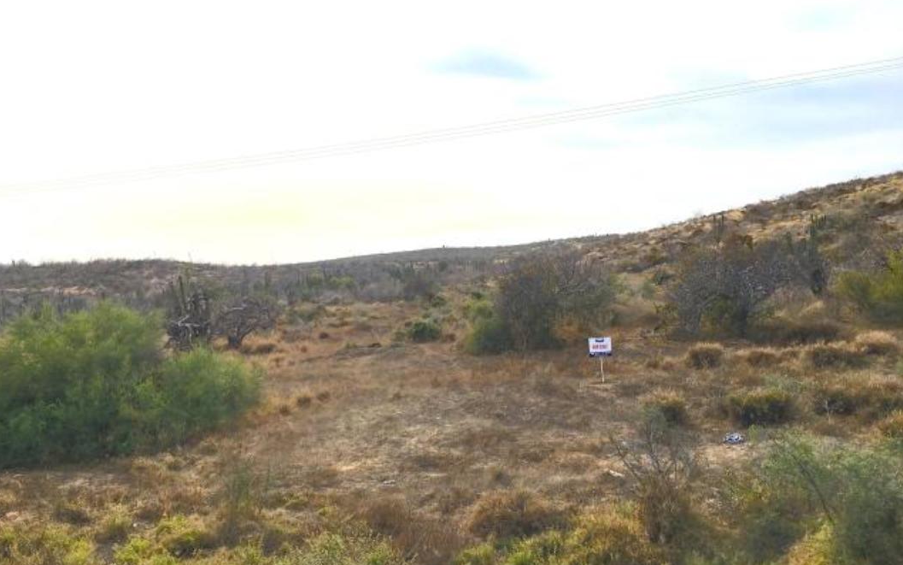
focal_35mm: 31
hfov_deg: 61.2
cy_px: 329
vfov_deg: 40.5
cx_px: 450
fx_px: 763
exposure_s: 1/2653
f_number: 2.2
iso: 25
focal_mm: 4.15
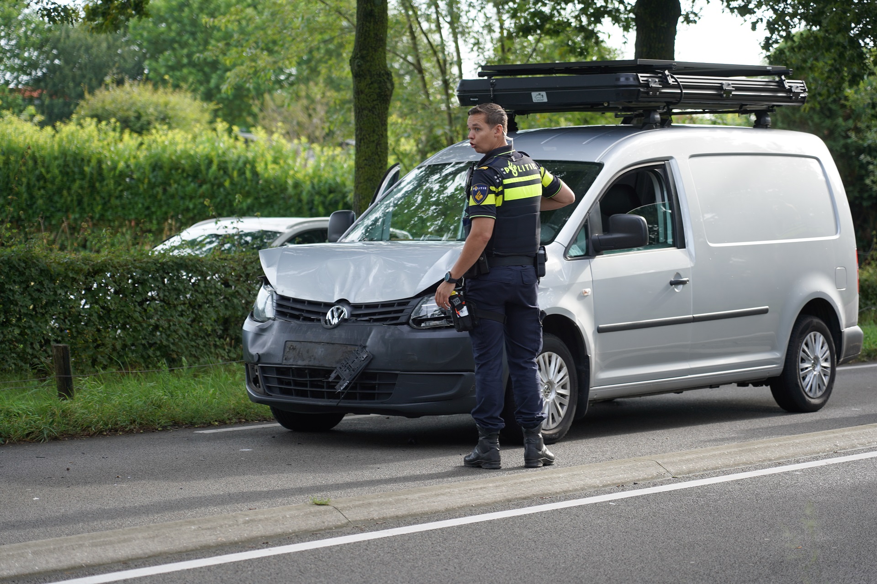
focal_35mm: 105
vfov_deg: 13.0
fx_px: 2558
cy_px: 292
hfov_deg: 19.5
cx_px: 438
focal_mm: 105
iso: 125
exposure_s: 1/160
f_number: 4
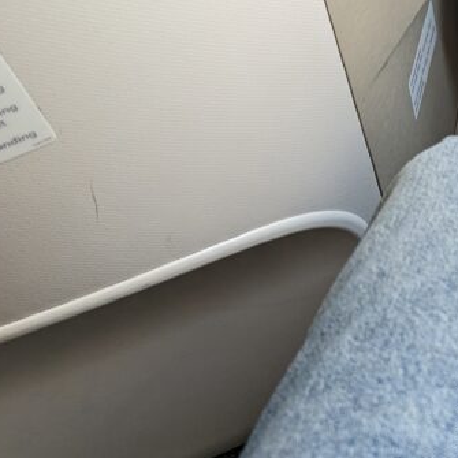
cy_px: 110
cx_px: 663
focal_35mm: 65
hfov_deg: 22.4
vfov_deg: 26.1
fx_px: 973
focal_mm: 6.81
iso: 200
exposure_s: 1/55.5
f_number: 1.85
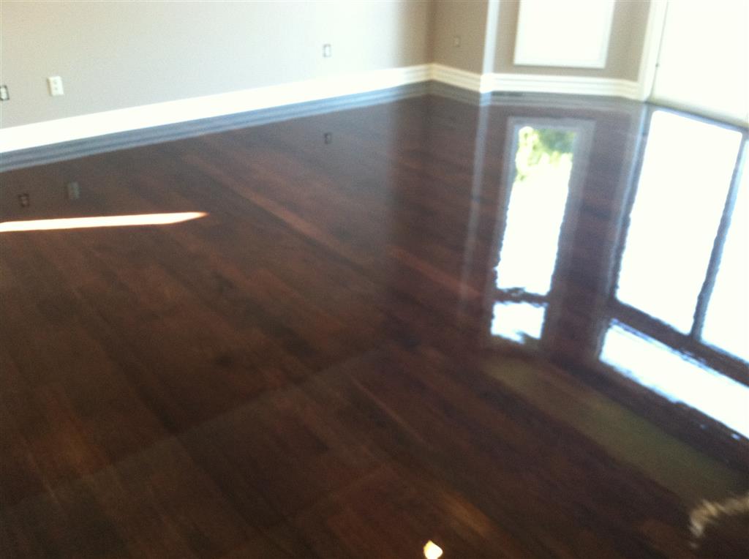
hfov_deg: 52.7
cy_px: 280
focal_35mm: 35
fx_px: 756
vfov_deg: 40.6
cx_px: 374
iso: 200
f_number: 2.8
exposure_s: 1/15
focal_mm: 3.85
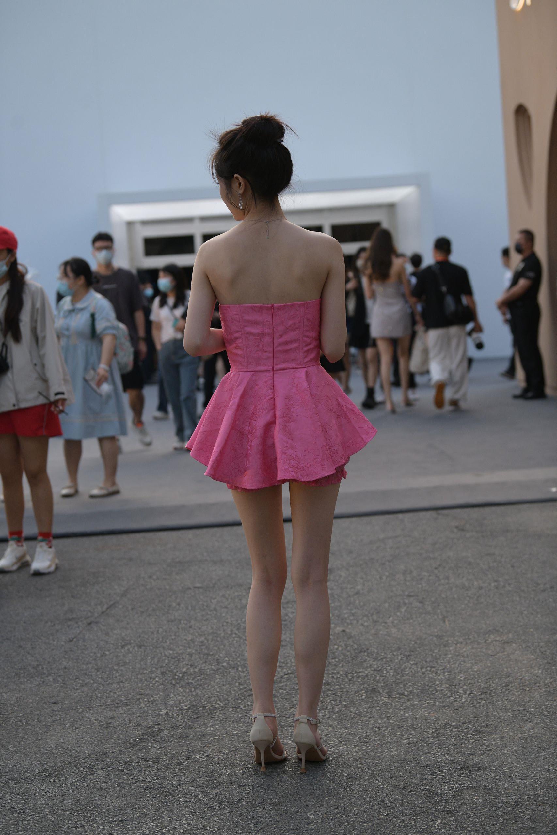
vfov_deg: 28.8
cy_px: 418
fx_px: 1624
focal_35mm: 70
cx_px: 278
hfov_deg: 19.5
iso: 1000
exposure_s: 1/640
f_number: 4
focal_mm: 70
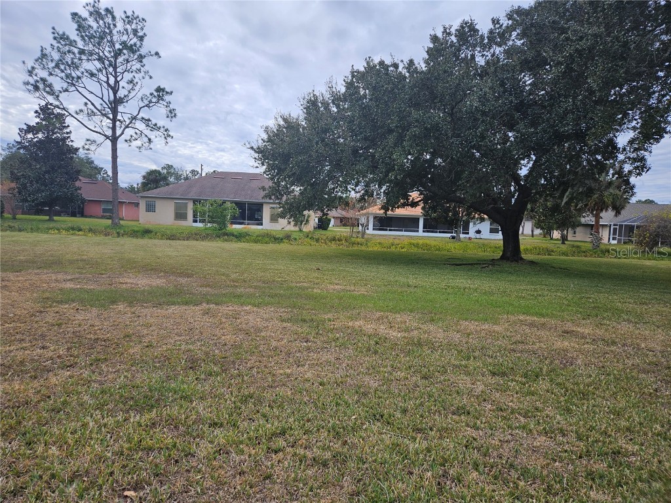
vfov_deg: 58.9
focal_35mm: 23
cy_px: 252
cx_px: 336
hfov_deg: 73.9
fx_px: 446
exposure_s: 1/1593
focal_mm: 5.4
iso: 25
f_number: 1.8
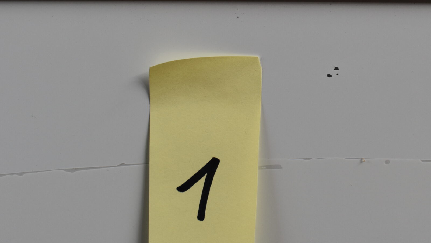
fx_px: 775
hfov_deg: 30.5
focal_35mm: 68
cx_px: 332
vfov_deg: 17.7
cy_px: 81
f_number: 7.1
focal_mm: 27
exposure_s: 1/60
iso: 400
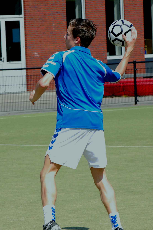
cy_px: 115
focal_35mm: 165
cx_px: 76
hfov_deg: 8.3
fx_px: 1054
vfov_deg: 12.5
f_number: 10
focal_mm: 110
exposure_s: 1/1600
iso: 1600
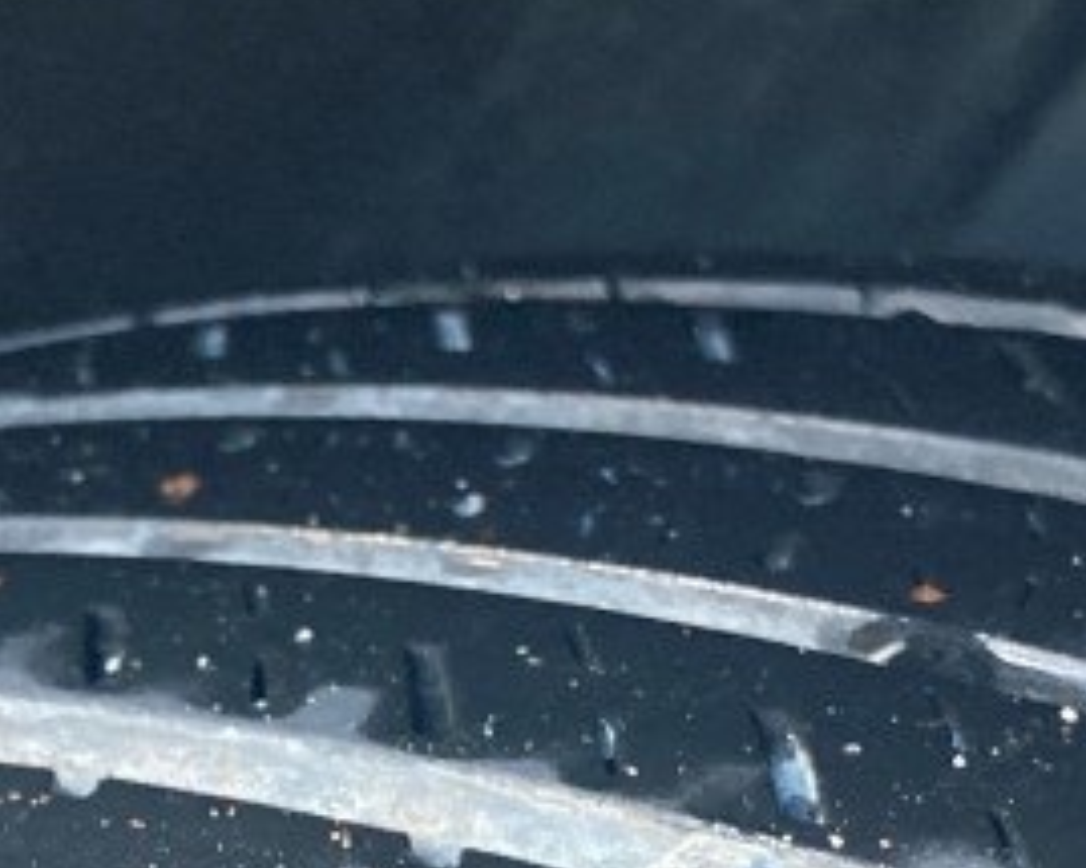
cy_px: 941
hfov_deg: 18.5
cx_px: 573
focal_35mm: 104
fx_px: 3341
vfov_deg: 14.5
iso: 160
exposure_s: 1/60
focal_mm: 3.99
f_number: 1.8
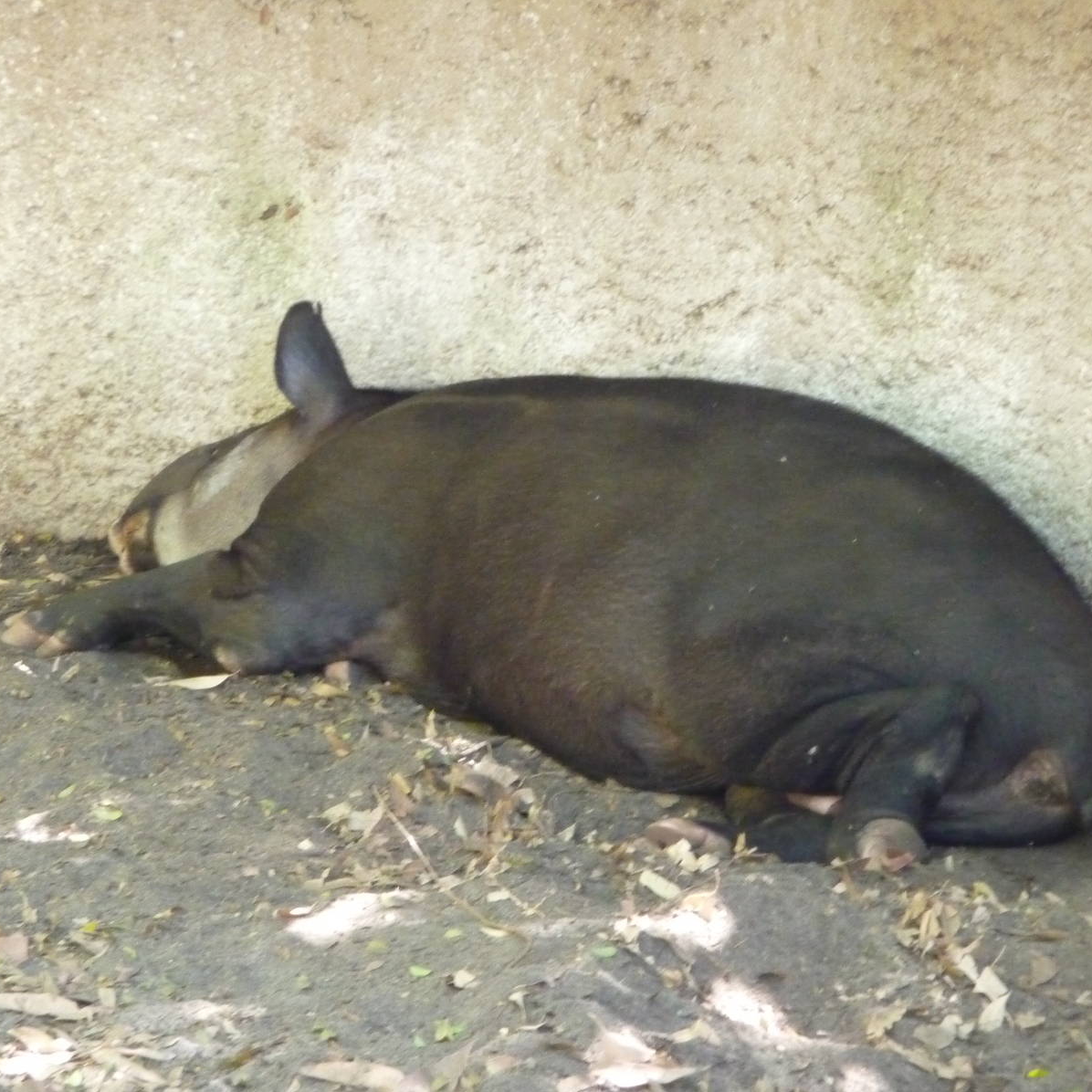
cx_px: 620
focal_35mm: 331
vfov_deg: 5.3
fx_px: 11814
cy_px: 546
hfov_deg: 5.3
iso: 800
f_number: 4.9
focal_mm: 47
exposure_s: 1/15
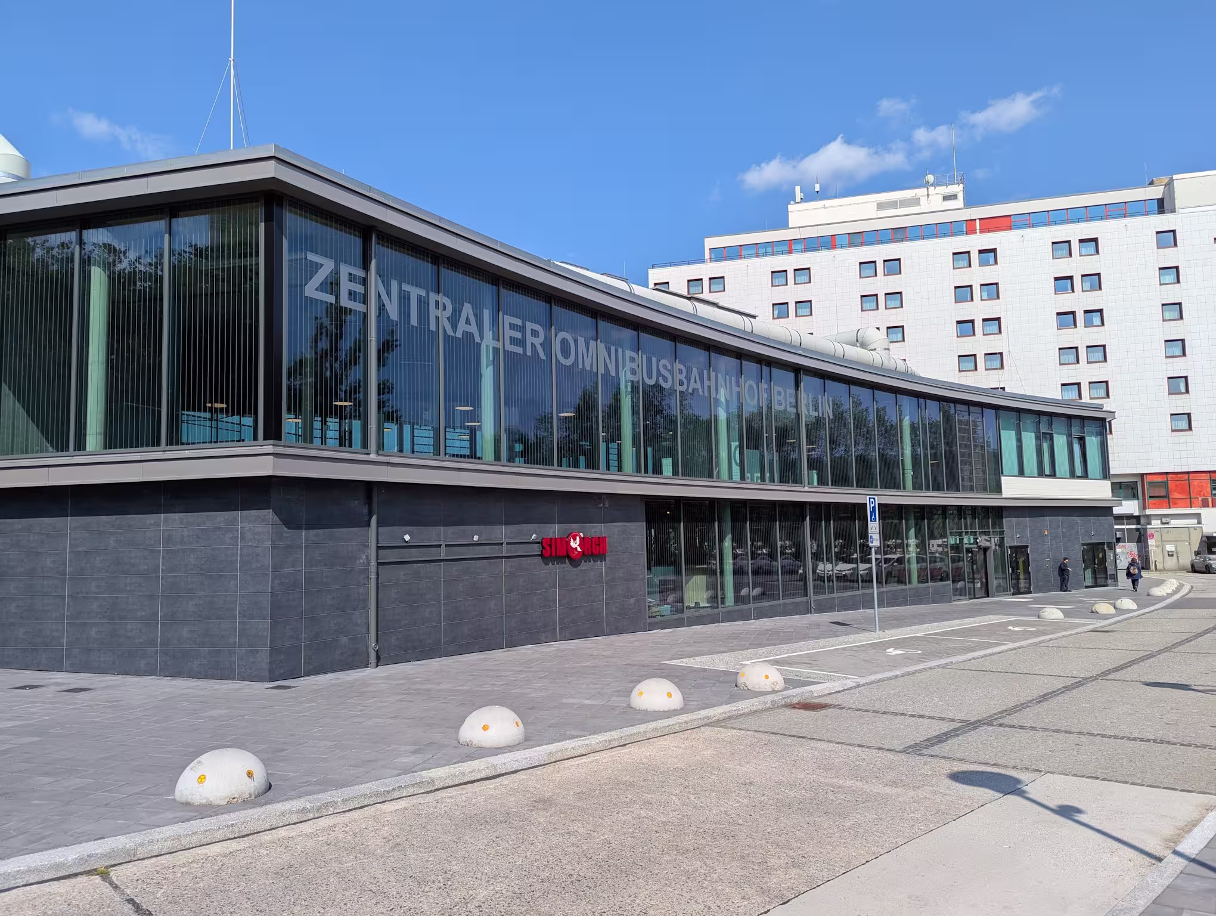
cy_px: 458
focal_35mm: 24
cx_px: 608
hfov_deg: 71.5
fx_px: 844
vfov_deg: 56.9
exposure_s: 1/2833
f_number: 1.85
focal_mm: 6.81
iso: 50
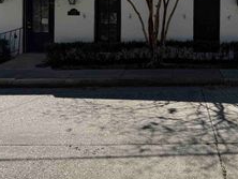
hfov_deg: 34.5
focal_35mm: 54
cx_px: 188
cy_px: 13
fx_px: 372
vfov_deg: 26.1
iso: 80
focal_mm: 6.76
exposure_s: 1/3759
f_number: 1.78
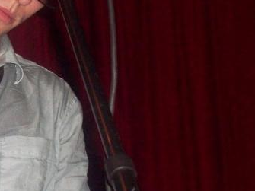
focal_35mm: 184
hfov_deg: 10.6
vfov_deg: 8.1
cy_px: 52
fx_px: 1355
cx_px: -39
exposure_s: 1/71.5
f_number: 4.2
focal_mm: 12.8
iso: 200
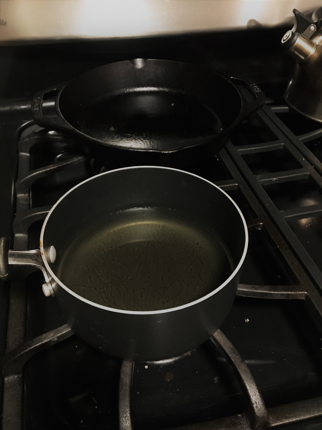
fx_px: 360
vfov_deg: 61.7
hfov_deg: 48.2
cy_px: 215
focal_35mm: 29
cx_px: 161
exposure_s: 1/15
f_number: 2.2
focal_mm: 4.15
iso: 400
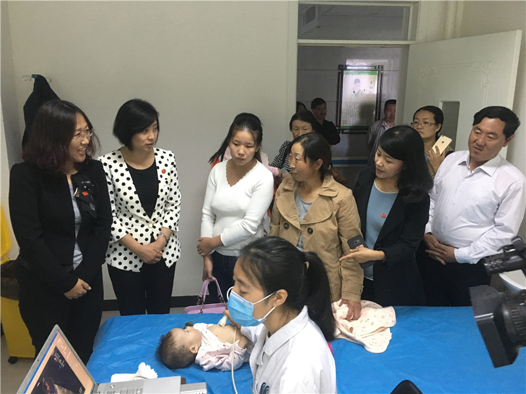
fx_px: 441
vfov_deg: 48.2
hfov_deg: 61.7
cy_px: 197
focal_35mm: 29
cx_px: 263
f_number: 2.2
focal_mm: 4.15
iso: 200
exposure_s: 1/25
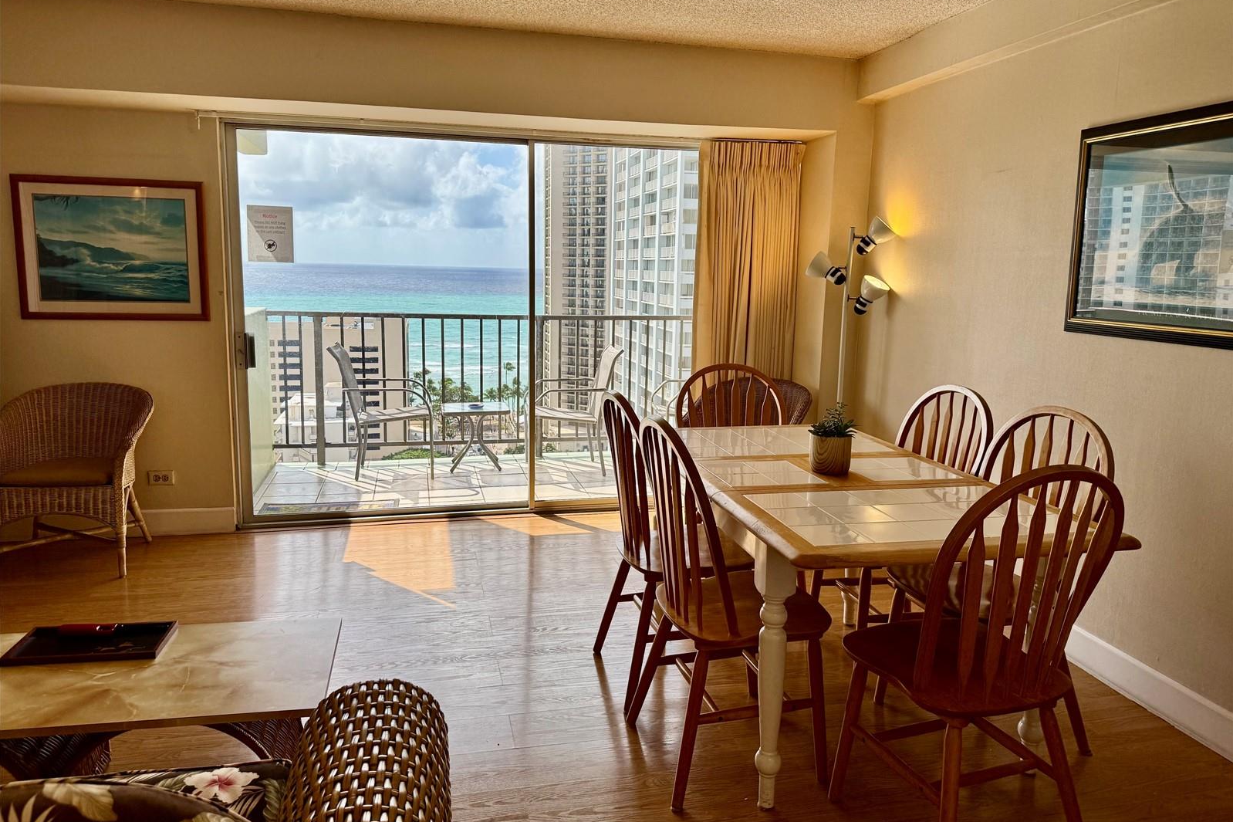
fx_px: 856
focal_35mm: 25
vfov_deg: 51.3
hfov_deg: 71.5
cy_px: 390
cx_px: 616
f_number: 1.78
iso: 80
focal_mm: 6.76
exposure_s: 1/782
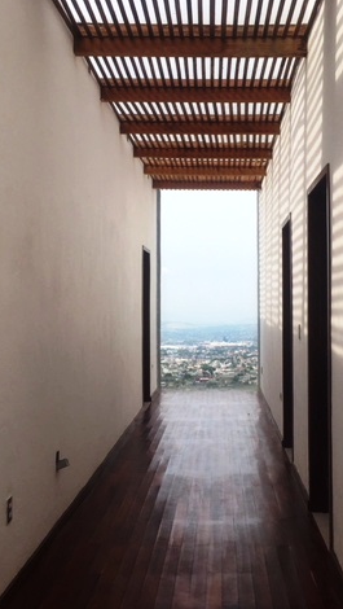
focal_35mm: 43
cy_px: 299
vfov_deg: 47.3
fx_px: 694
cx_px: 198
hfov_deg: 27.7
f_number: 2.2
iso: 25
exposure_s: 1/999
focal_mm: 4.15
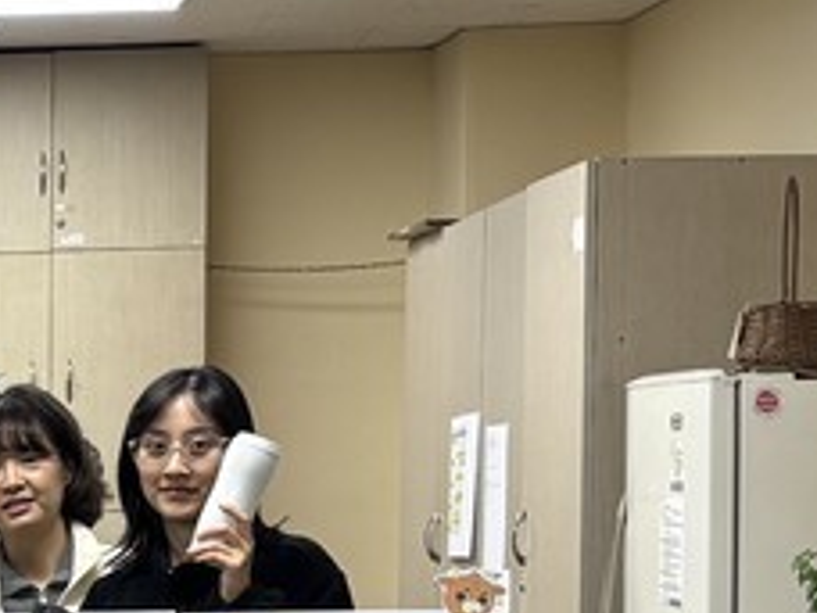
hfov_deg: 12.5
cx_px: -563
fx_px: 3446
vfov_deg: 10.0
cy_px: 742
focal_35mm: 146
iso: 64
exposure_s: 1/60
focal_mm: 5.96
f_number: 1.6
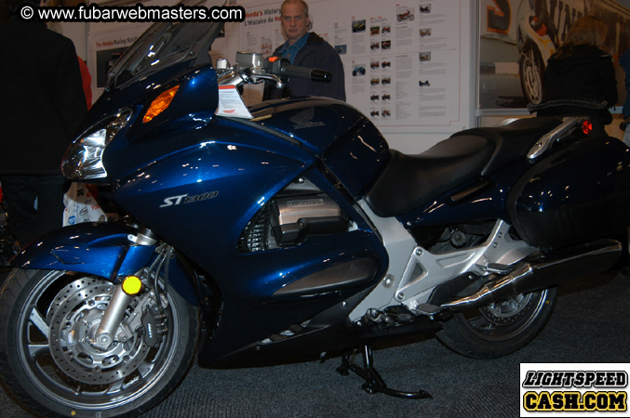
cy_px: 209
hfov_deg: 53.2
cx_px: 315
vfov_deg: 36.8
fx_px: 629
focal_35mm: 36
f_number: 5
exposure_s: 1/60
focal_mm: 24
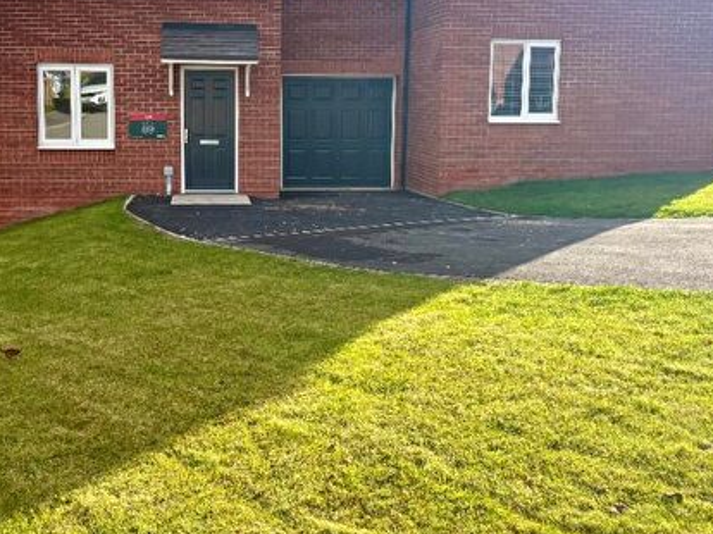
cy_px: 190
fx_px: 906
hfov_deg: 42.8
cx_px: 294
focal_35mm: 44
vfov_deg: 32.6
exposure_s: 1/2283
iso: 64
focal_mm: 5.96
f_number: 1.6
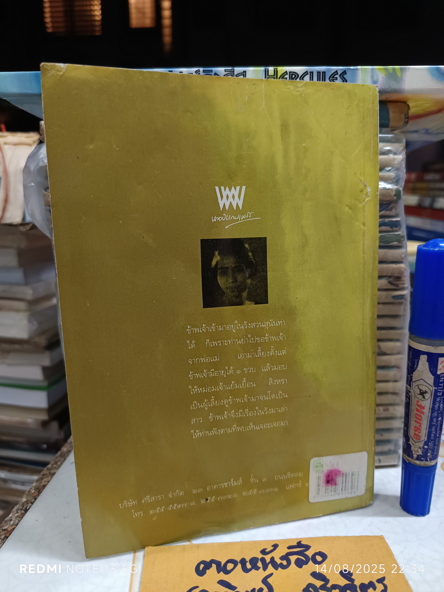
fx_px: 410
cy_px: 296
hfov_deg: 56.8
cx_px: 222
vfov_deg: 71.6
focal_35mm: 24
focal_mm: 5.31
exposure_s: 1/25
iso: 1298
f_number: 1.7
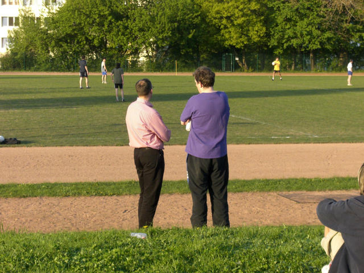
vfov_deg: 13.0
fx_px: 1199
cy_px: 136
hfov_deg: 17.3
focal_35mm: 114
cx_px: 182
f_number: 5.4
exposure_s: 1/200
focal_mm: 18.9
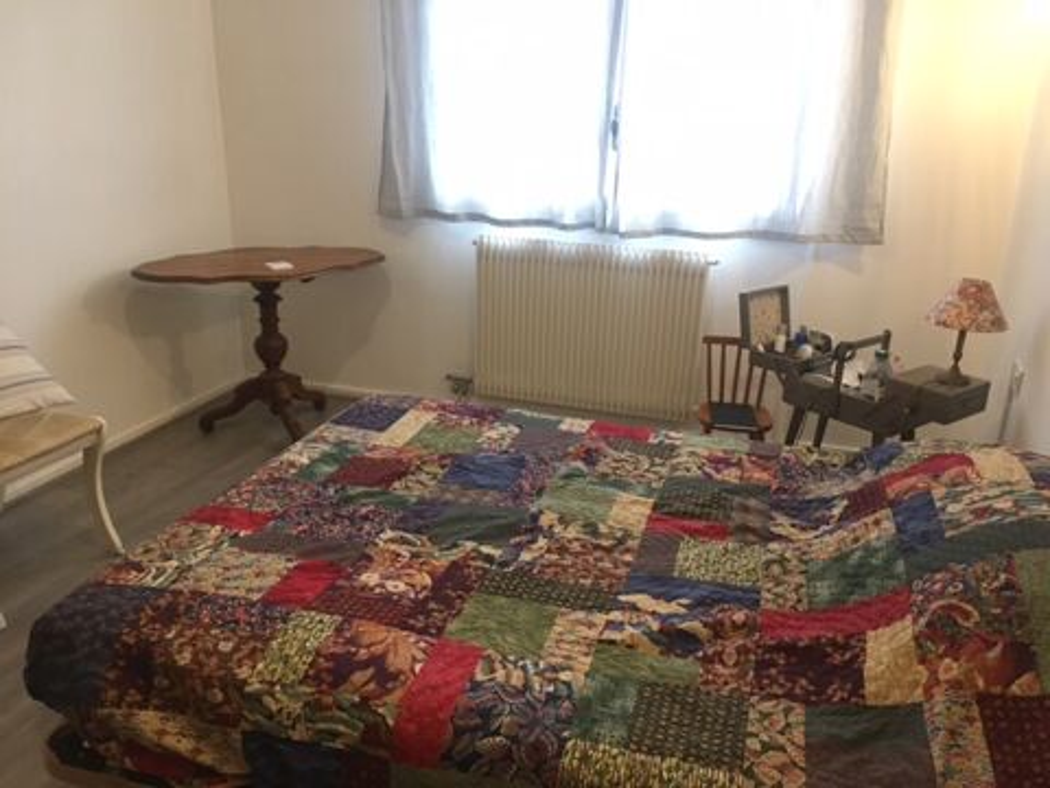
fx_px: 880
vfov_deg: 48.2
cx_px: 525
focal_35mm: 29
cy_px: 394
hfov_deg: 61.7
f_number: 2.2
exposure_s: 1/33
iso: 160
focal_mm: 4.15
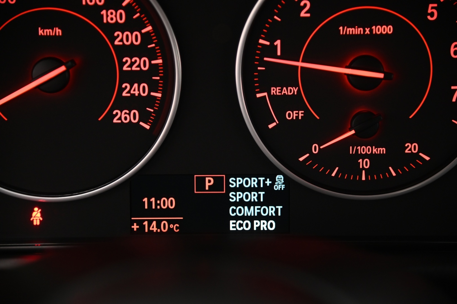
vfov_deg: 13.0
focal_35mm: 105
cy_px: 152
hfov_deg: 19.5
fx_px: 1332
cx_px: 228
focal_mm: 105
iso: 2000
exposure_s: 1/30
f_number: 4
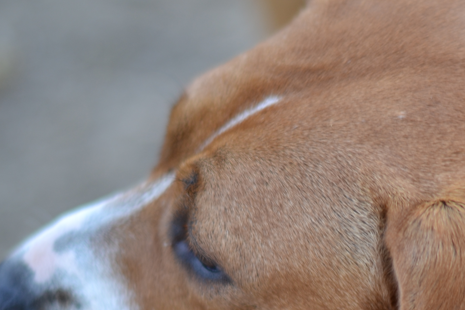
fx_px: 2105
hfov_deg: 12.5
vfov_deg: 8.4
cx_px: 395
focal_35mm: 163
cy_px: 321
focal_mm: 50
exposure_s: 1/125
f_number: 1.6
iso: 100
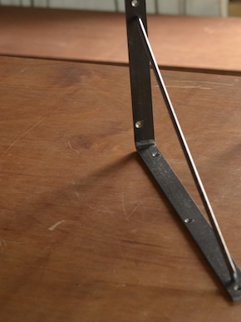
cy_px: 126
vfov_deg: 14.7
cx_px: 156
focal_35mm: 134
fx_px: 1245
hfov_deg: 11.1
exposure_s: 1/25
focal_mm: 50
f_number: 4
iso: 400
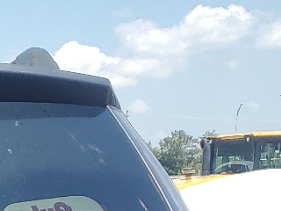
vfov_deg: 10.2
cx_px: -205
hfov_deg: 13.7
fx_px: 1055
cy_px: 477
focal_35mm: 130
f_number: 1.5
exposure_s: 1/2000
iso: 50
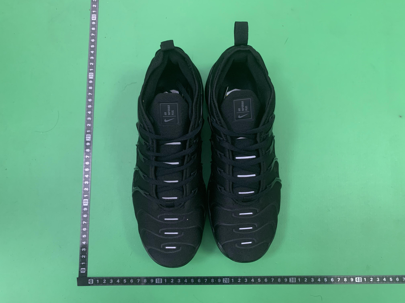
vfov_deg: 53.1
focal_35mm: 26
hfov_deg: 67.3
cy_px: 152
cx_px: 202
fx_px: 304
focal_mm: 4.25
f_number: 1.8
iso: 320
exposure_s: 1/60
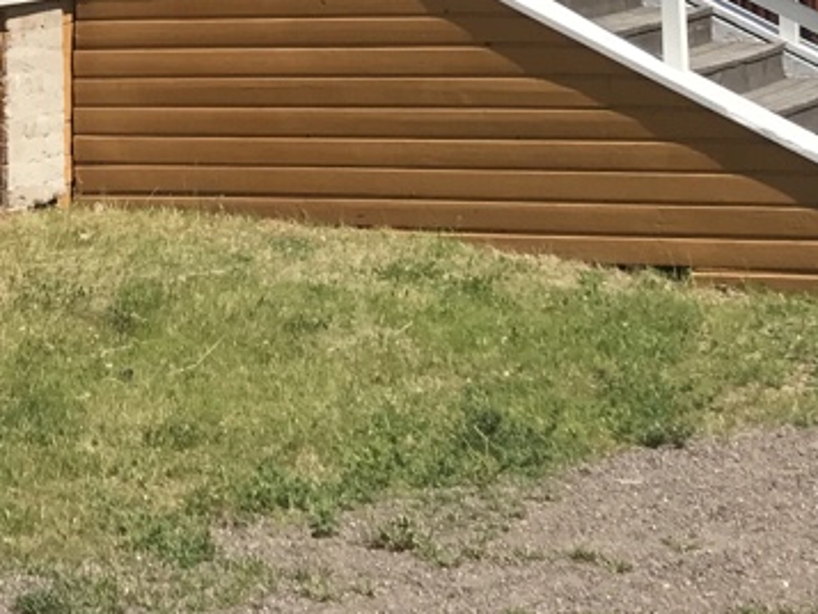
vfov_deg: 13.7
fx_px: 2411
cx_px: 165
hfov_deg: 19.1
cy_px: -294
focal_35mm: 102
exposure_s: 1/2519
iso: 20
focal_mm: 3.99
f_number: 1.8
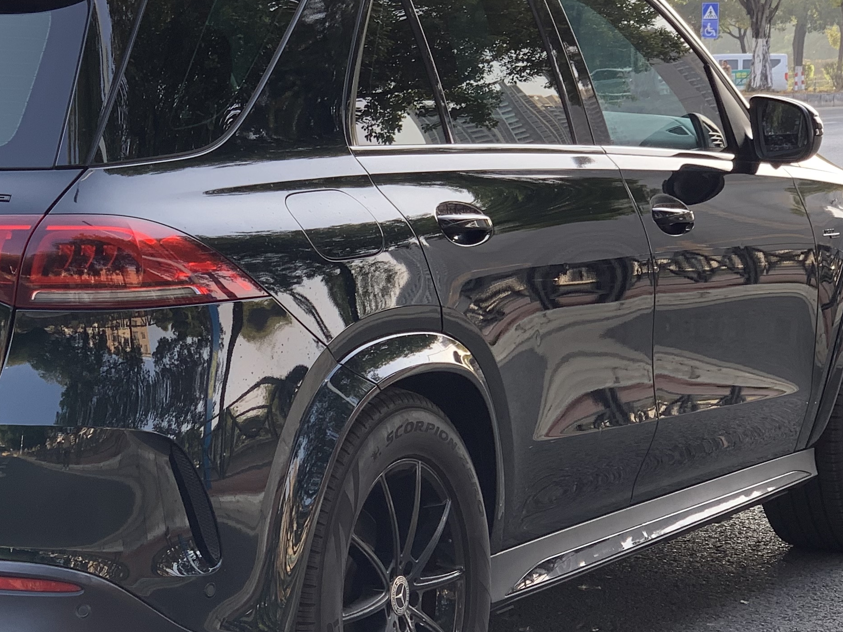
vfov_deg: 13.2
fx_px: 2728
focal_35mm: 112
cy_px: 350
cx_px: 155
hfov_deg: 17.4
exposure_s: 1/84
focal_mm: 6
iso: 16
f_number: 2.4
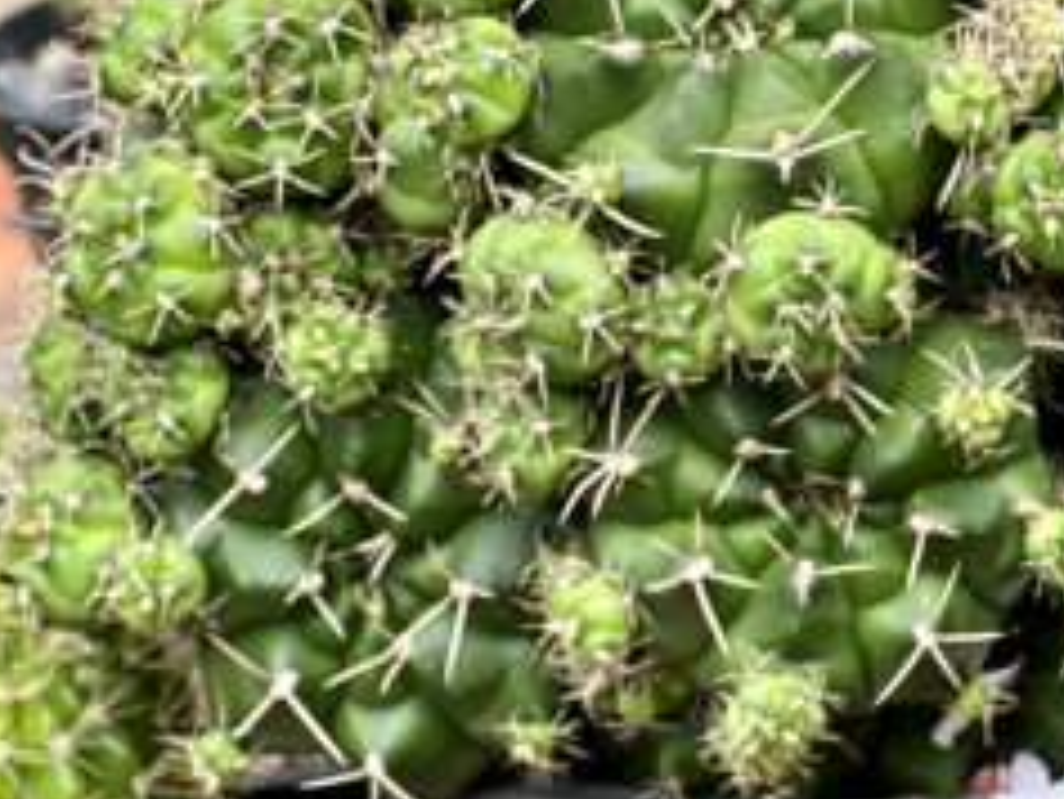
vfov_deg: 7.5
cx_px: 1279
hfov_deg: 9.8
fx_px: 6120
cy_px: 586
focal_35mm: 199
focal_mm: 9
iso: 40
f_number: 2.8
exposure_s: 1/121
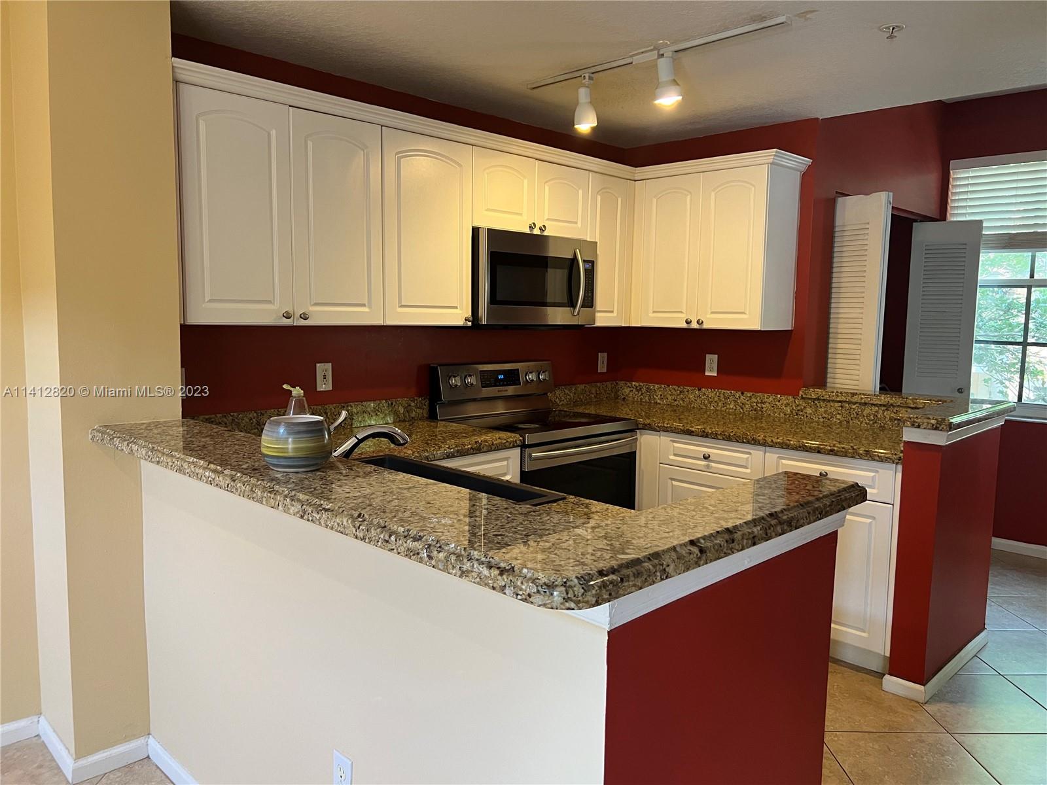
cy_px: 392
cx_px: 524
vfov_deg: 53.1
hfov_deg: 67.3
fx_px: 786
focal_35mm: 26
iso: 100
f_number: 1.5
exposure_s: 1/60
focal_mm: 5.7
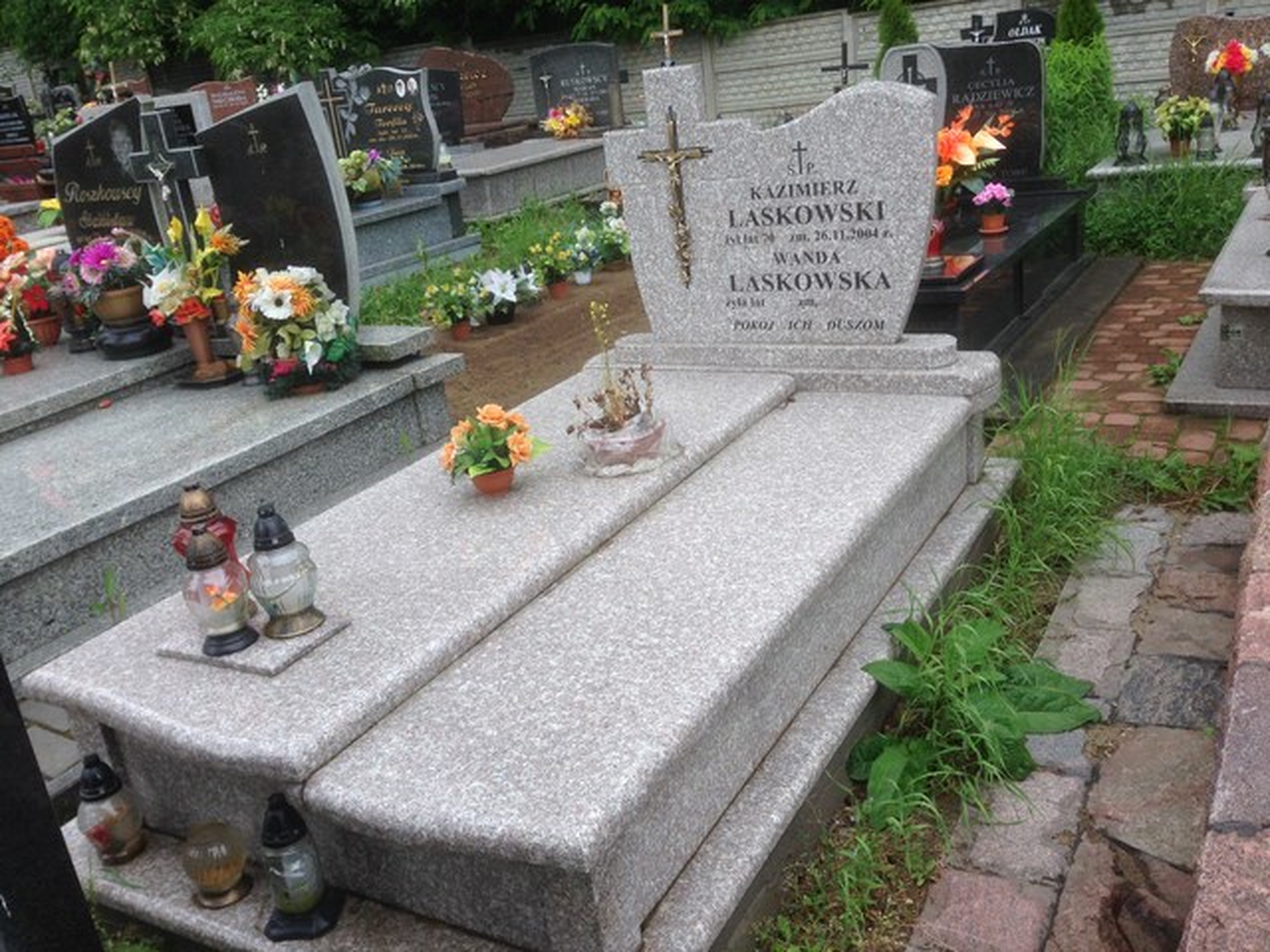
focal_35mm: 33
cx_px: 635
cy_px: 476
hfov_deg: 55.4
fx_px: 1211
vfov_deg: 42.9
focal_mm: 4.12
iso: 50
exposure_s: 1/384
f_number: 2.4
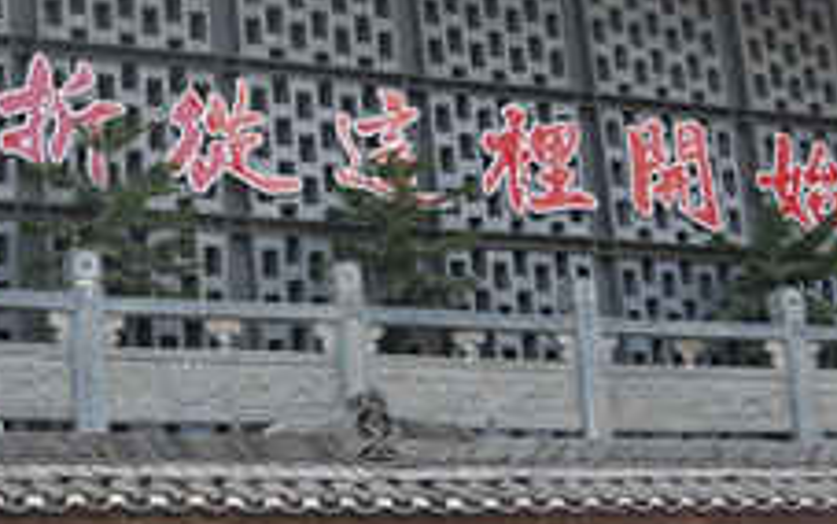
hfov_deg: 24.9
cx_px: 214
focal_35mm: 82
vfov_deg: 15.9
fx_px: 1871
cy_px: 201
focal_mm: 20
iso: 500
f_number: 4
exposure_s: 1/1000
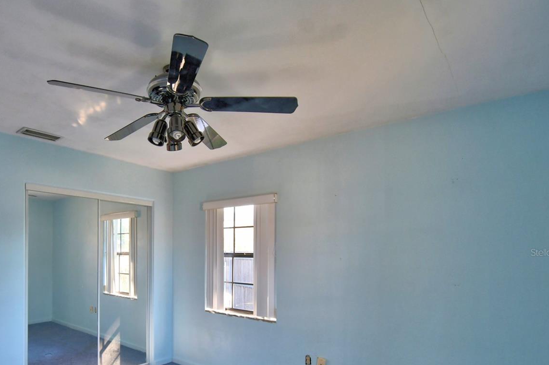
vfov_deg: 57.7
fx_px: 320
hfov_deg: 78.9
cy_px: 252
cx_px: 189
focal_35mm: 21
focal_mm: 10
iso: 400
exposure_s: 1/80
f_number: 4.5
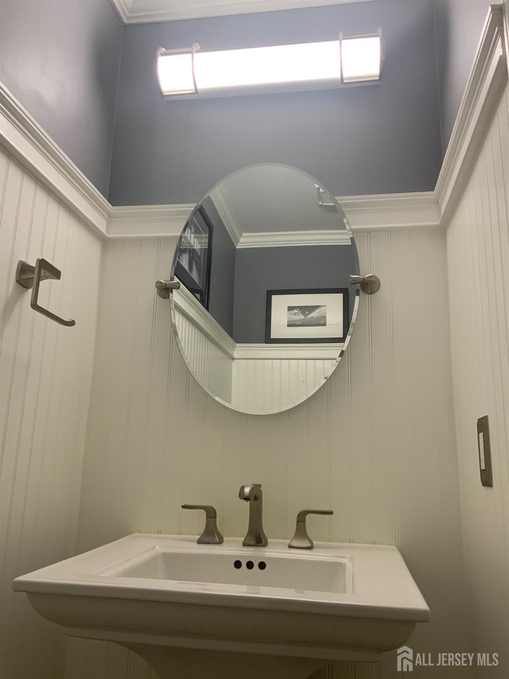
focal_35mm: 29
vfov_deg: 61.7
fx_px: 569
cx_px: 254
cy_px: 340
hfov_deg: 48.2
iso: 40
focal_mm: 3
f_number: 1.8
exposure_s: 1/60
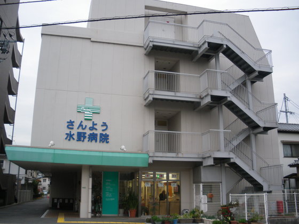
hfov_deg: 51.4
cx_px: 150
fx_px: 311
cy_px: 112
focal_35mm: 36
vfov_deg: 39.7
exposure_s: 1/50
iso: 125
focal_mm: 6.3
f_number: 3.5
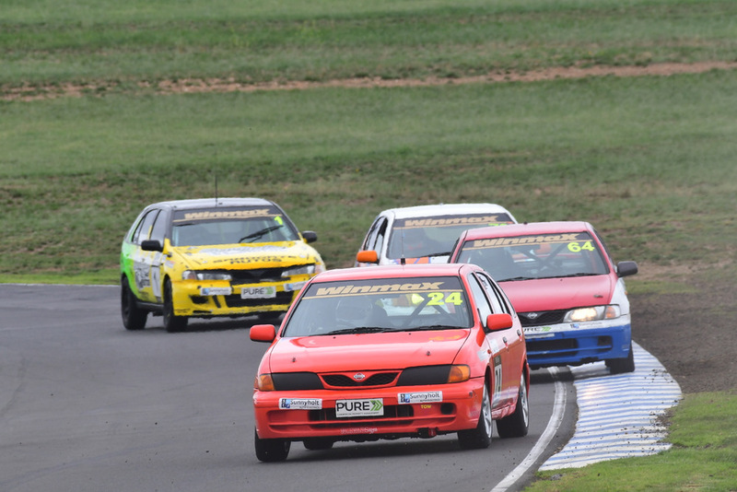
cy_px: 246
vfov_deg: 2.0
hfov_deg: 3.0
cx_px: 368
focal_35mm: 690
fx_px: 14130
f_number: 10
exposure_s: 1/640
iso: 500
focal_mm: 460
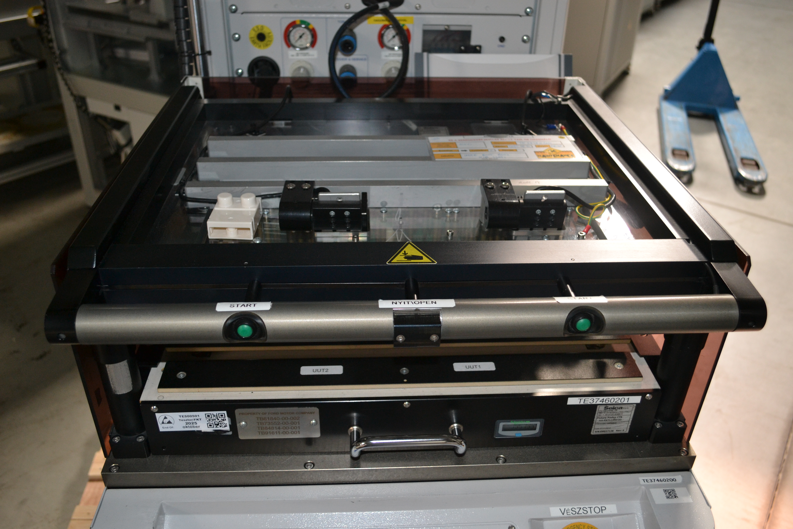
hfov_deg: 61.9
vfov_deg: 43.6
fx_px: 661
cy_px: 264
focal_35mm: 30
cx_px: 396
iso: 720
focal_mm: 20
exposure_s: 1/60
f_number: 3.8
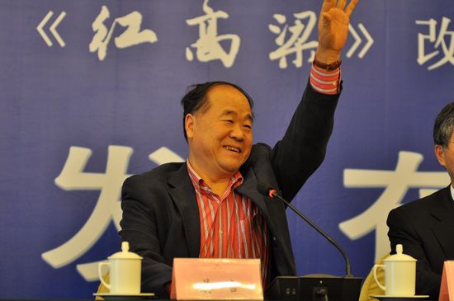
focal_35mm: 120
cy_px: 150
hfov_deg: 17.1
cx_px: 227
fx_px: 1511
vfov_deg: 11.4
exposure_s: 1/80
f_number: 2.8
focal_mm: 80
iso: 640
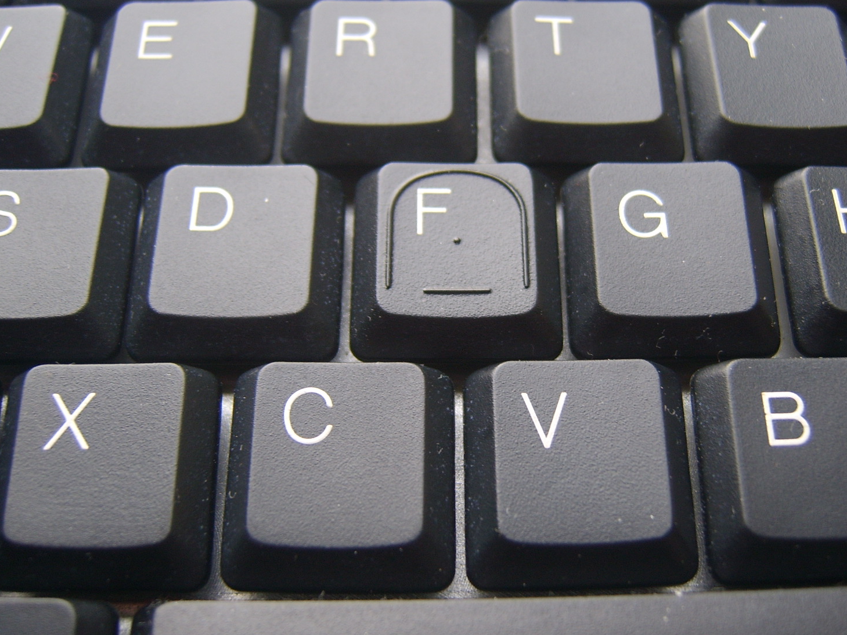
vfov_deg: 41.7
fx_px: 832
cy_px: 288
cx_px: 459
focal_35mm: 34
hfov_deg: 53.9
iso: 100
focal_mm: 8.13
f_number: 2.7
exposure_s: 1/42
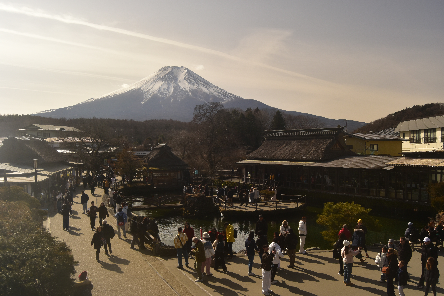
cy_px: 148
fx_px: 1017
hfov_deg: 24.6
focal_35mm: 82
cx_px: 222
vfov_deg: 16.6
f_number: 10
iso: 200
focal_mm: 55
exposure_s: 1/400
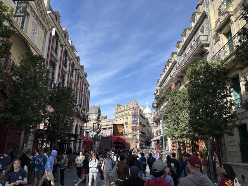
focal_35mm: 26
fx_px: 186
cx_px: 124
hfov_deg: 67.3
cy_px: 93
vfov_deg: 53.1
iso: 50
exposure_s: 1/2451
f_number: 1.6
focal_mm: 5.96
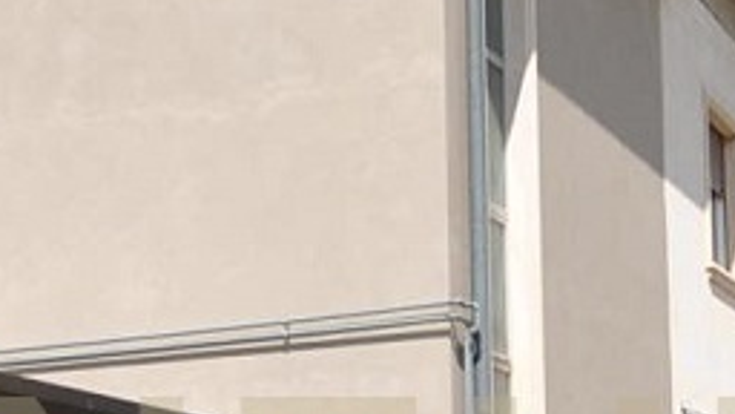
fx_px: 1676
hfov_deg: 24.5
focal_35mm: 86
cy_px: 510
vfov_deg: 13.6
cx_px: 546
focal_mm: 10
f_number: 8
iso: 100
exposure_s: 1/250
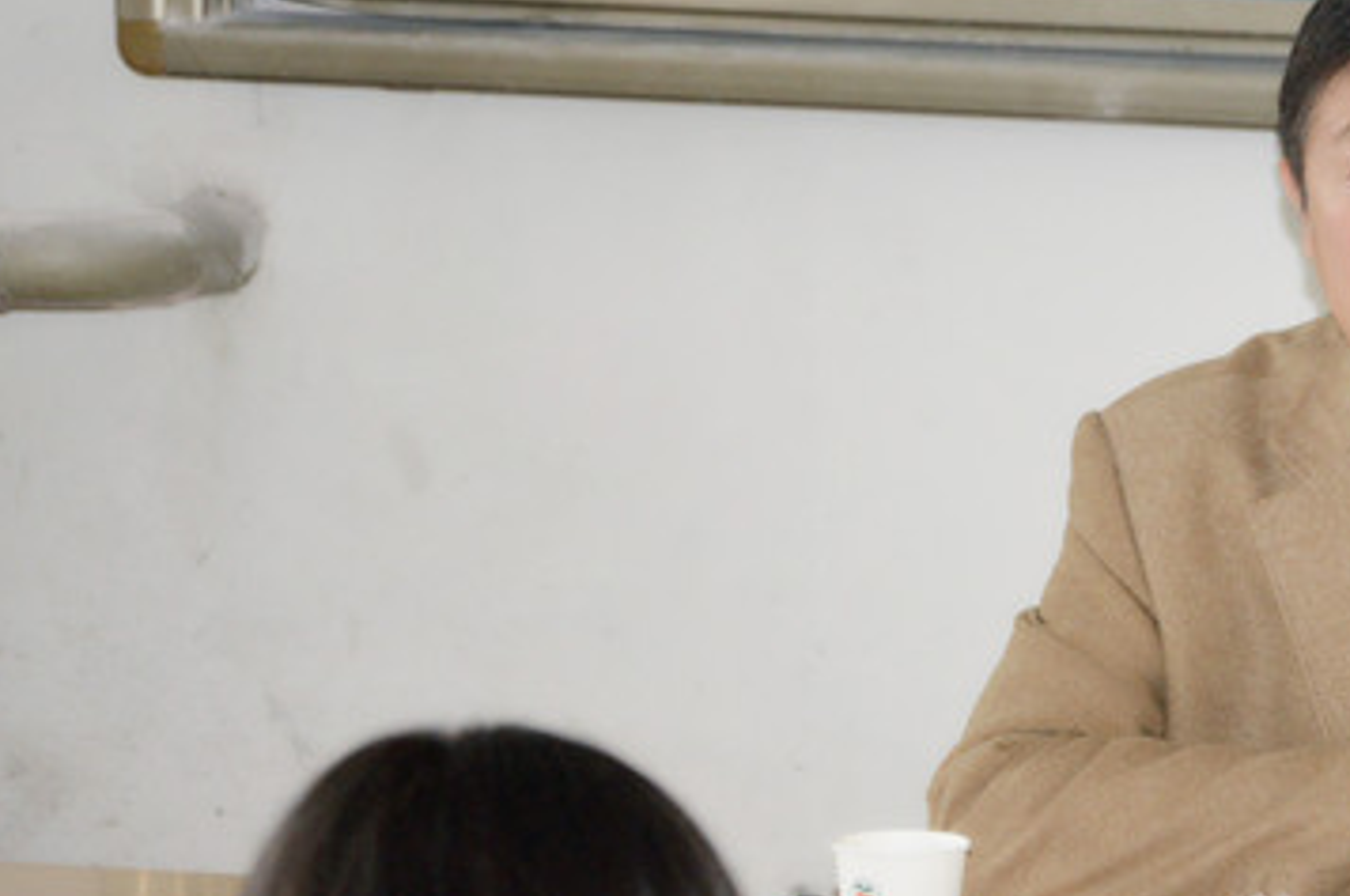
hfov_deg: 7.1
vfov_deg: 4.7
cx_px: 1316
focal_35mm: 291
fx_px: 10898
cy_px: 174
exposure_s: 1/30
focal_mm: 92
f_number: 5.6
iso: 640
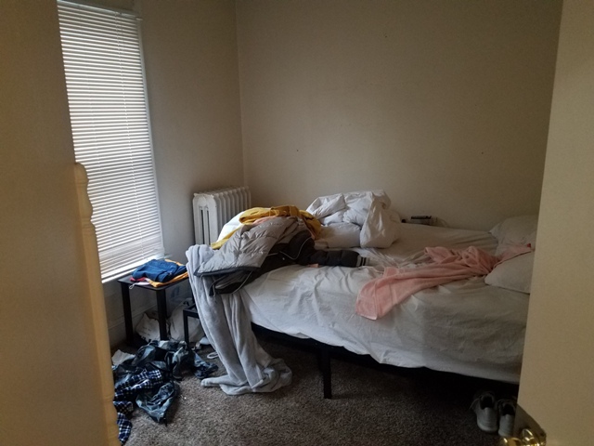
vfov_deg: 53.1
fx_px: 446
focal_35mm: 26
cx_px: 297
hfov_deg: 67.3
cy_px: 223
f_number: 1.7
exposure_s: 1/10
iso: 250
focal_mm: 4.2
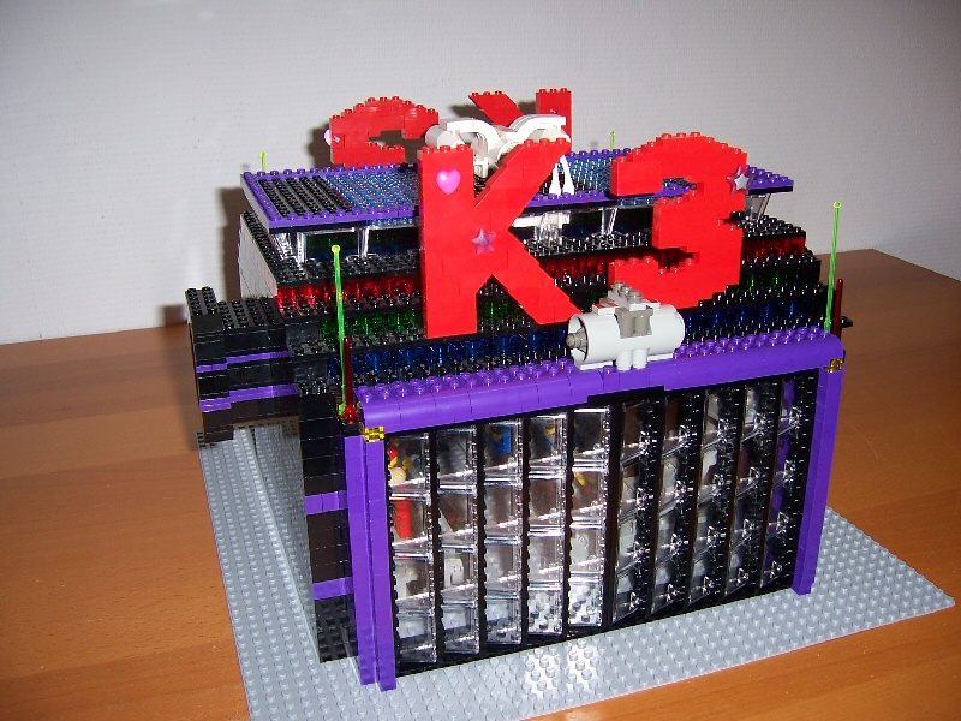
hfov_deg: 51.4
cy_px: 360
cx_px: 480
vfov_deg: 39.7
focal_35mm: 36
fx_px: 999
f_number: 3
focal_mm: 6
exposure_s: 1/60
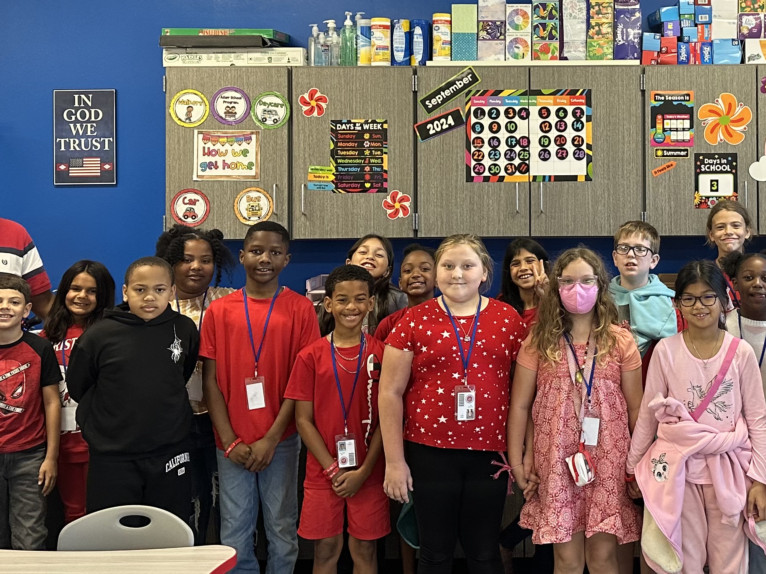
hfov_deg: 34.9
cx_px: 625
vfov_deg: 27.1
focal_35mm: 53
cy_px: 139
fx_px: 1173
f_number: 1.78
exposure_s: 1/120
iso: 160
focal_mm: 6.86
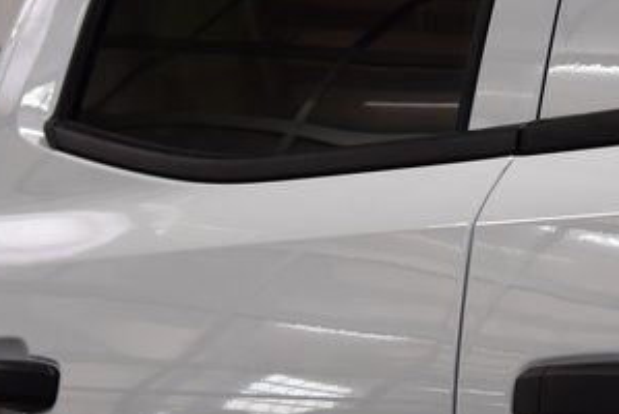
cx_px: 404
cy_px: 258
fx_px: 2100
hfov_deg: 16.7
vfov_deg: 11.3
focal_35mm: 122
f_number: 7.1
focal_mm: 38
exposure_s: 1/30
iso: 400
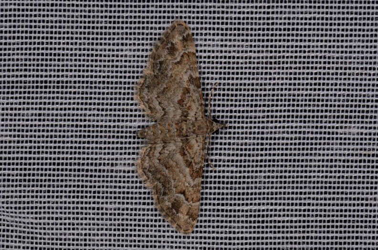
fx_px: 1336
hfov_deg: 16.1
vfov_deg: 10.7
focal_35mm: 128
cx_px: 189
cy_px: 125
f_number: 25
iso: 100
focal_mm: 85
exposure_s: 1/60
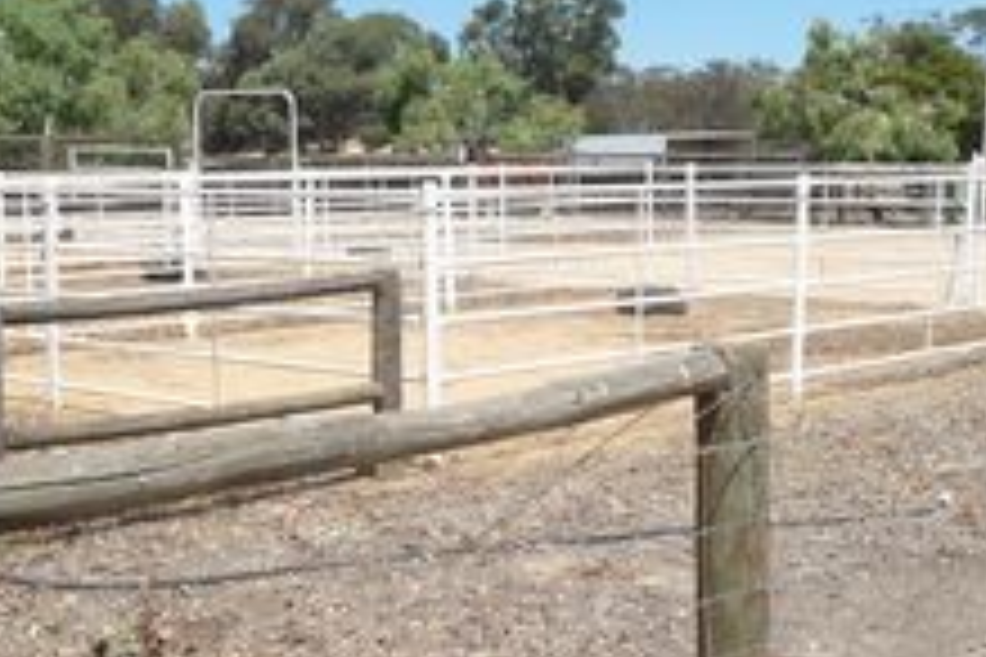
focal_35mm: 60
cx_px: 405
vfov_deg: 22.6
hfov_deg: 33.3
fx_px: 1643
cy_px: 290
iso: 100
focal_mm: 4.7
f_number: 8
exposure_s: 1/250
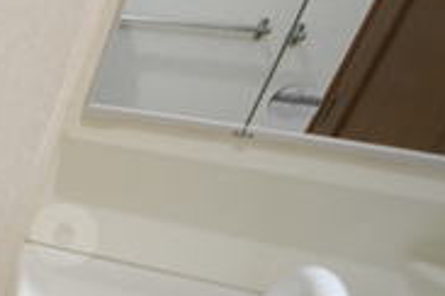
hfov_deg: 26.7
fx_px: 519
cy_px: 238
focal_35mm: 42
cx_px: -267
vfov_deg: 31.1
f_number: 4.5
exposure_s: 1/4
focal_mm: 8
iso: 100
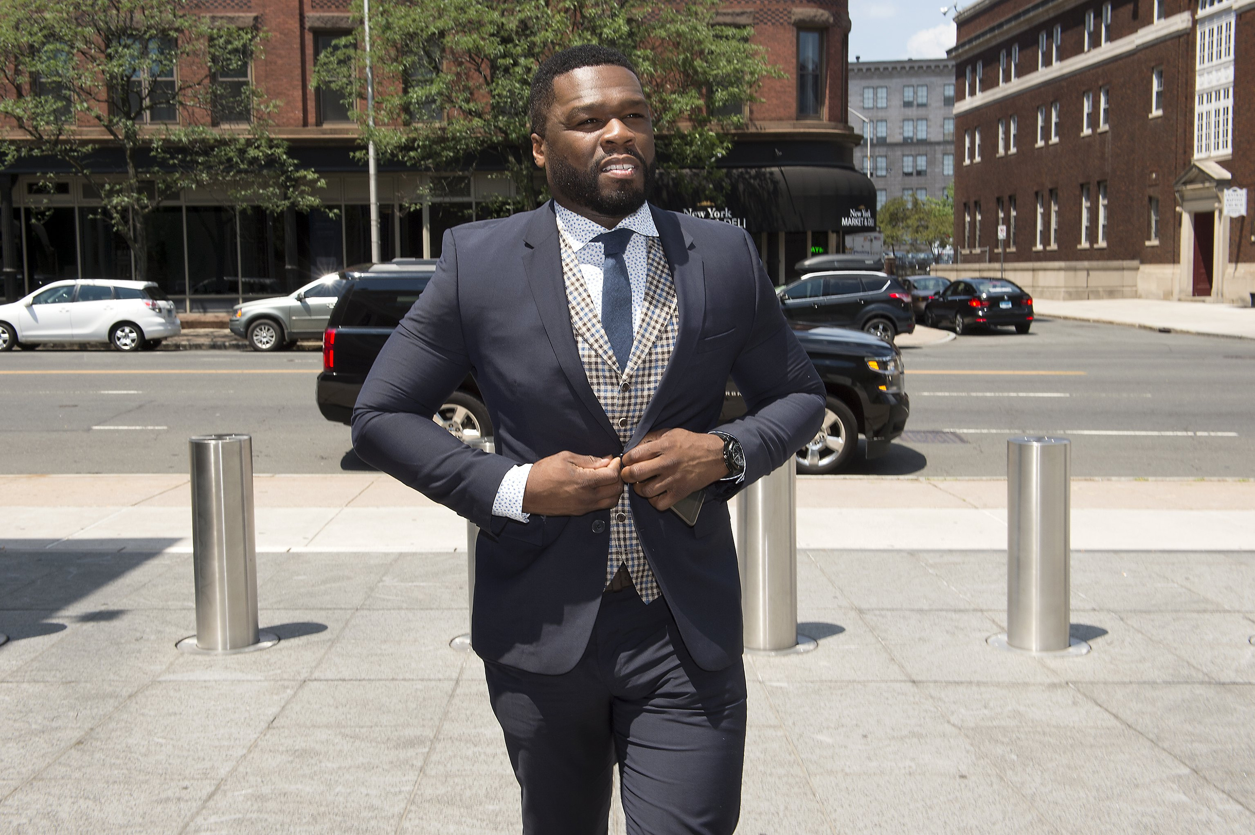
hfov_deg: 50.7
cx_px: 628
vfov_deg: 35.0
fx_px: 1324
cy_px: 418
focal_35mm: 38
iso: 200
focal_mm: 38
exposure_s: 1/200
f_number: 14
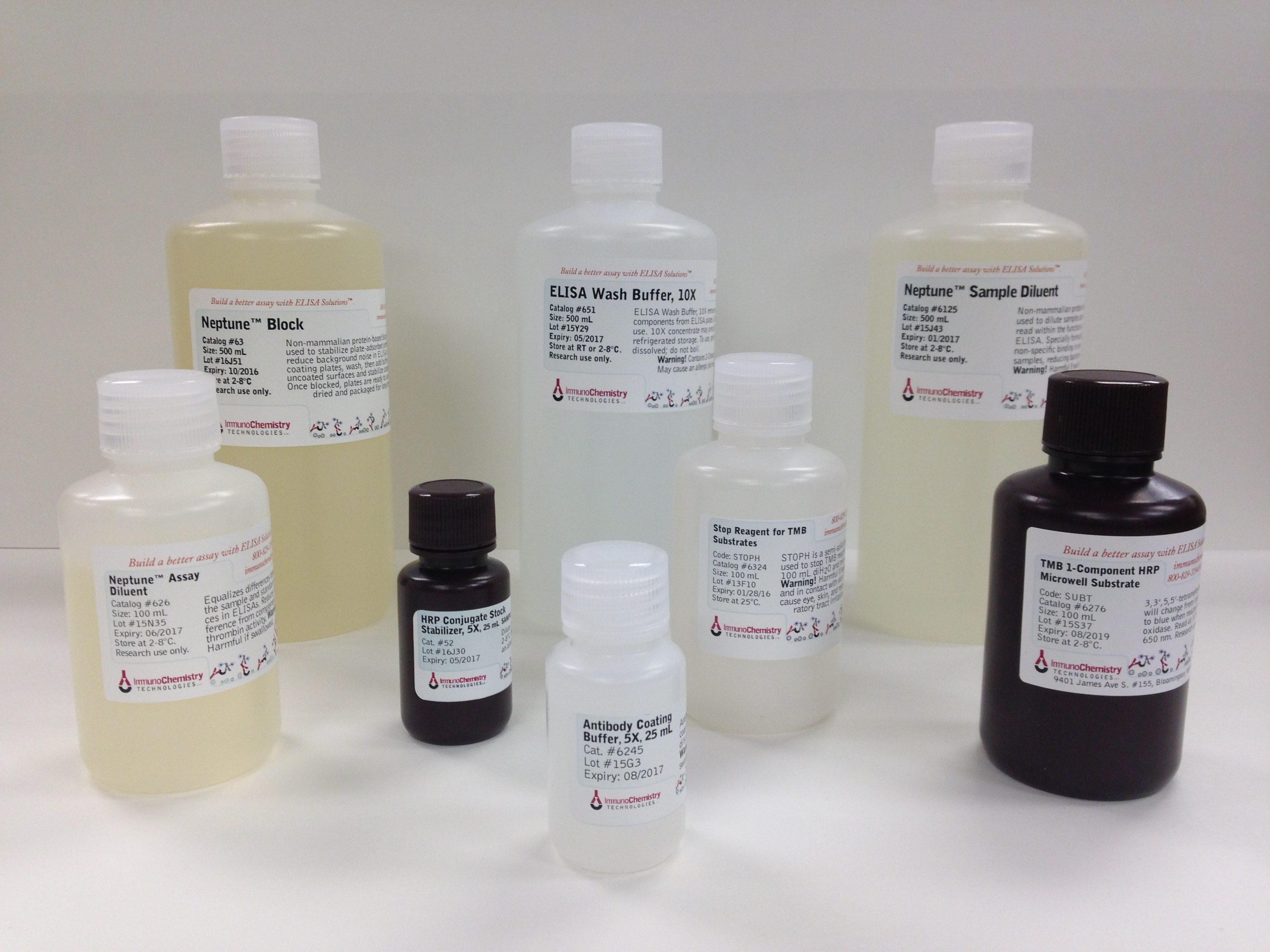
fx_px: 1211
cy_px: 476
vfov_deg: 42.9
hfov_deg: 55.4
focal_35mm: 33
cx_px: 635
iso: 64
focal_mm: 4.12
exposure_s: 1/60
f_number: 2.4
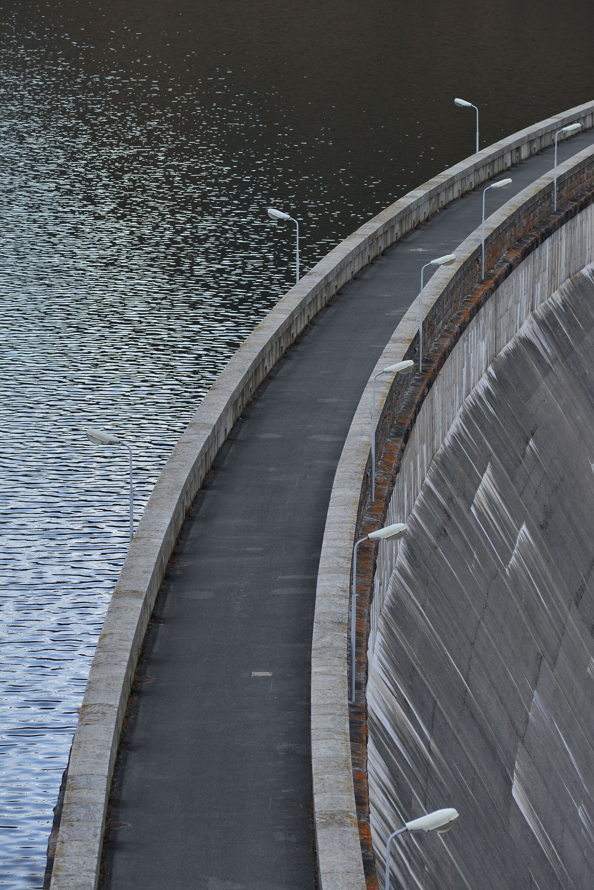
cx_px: 297
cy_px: 445
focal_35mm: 180
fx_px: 4451
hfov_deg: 7.6
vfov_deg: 11.4
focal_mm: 180
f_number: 5.6
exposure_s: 1/1000
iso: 400
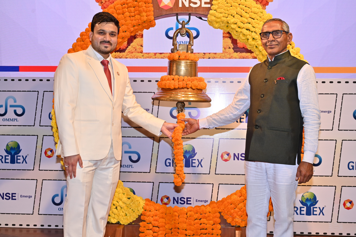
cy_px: 118
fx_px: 494
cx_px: 178
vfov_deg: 27.0
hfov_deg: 39.6
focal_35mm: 50
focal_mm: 50
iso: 500
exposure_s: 1/160
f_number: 5.6
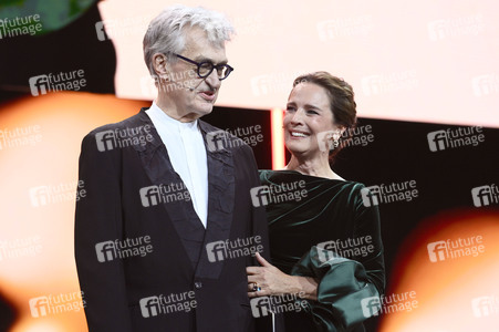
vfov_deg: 6.9
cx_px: 250
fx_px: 2770
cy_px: 166
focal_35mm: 200
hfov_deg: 10.3
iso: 4000
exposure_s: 1/250
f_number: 4.5
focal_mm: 200
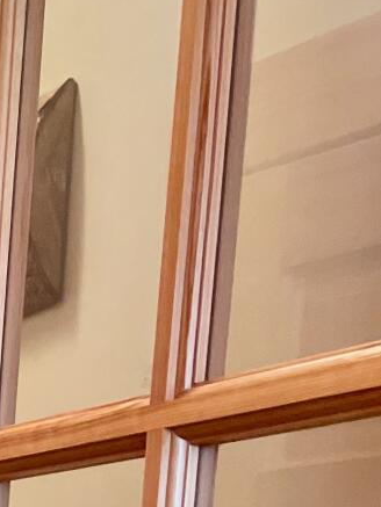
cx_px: -487
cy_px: 962
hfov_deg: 10.9
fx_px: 1746
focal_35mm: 119
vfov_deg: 14.3
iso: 320
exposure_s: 1/60
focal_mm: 4.2
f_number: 1.6
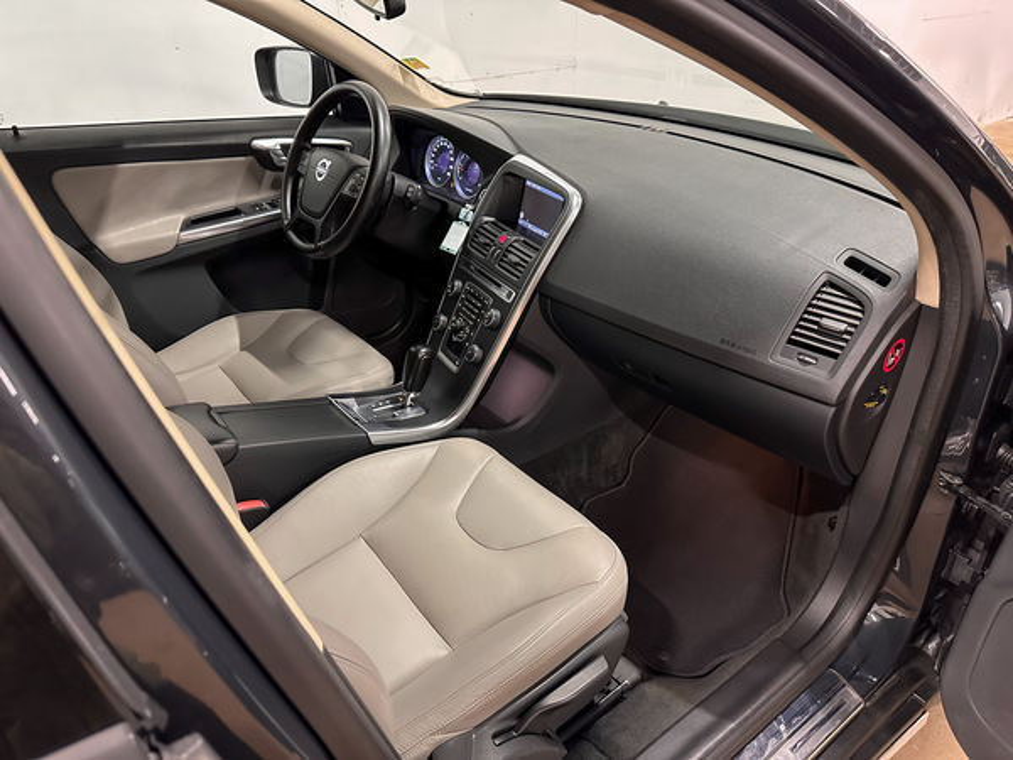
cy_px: 380
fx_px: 702
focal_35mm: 24
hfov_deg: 71.6
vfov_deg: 56.8
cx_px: 506
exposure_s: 1/33
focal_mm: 6.86
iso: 640
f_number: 1.78
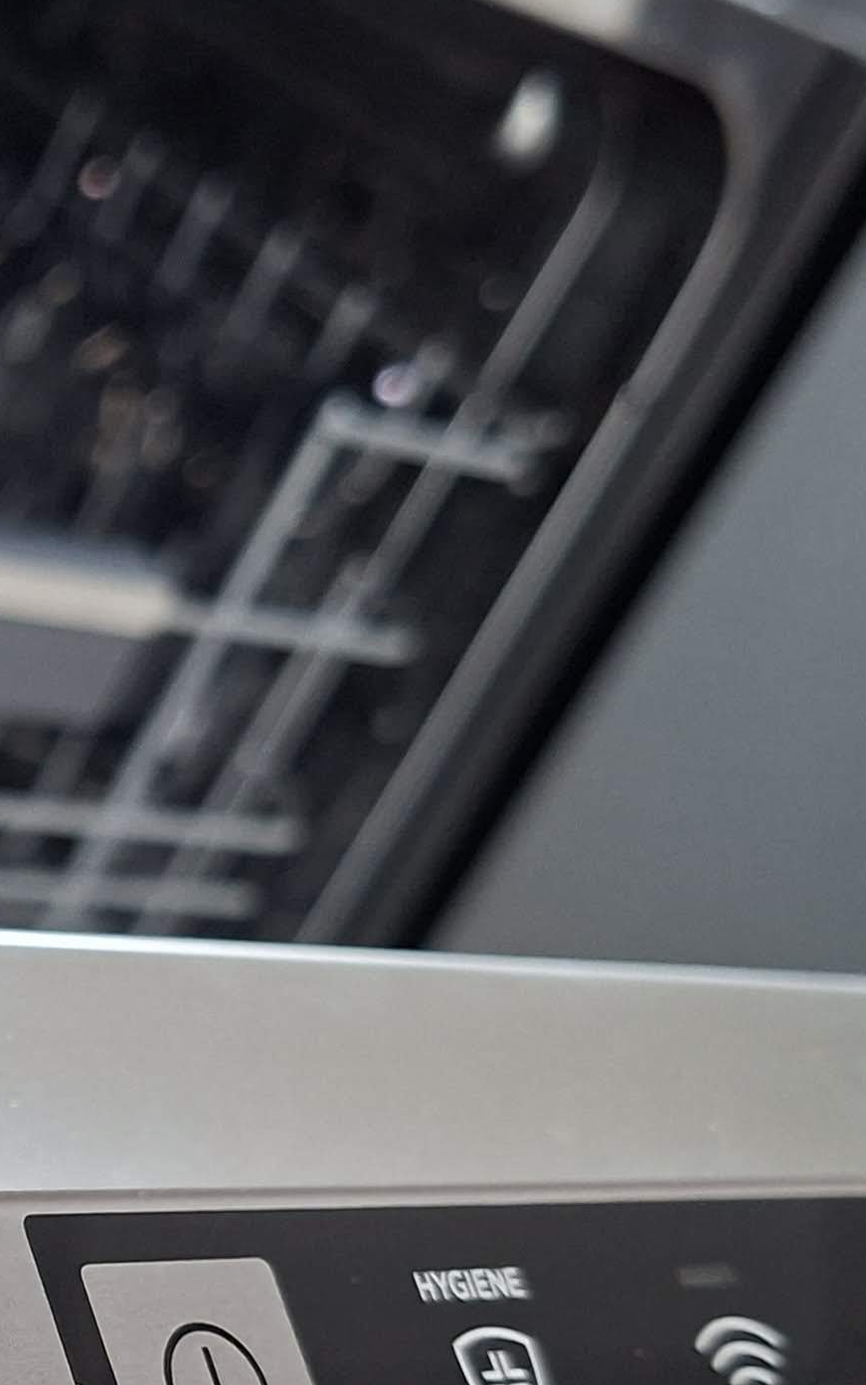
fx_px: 2643
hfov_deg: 16.9
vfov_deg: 28.7
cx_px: -412
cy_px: 1104
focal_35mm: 70
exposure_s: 1/60
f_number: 1.8
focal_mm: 5.54
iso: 320
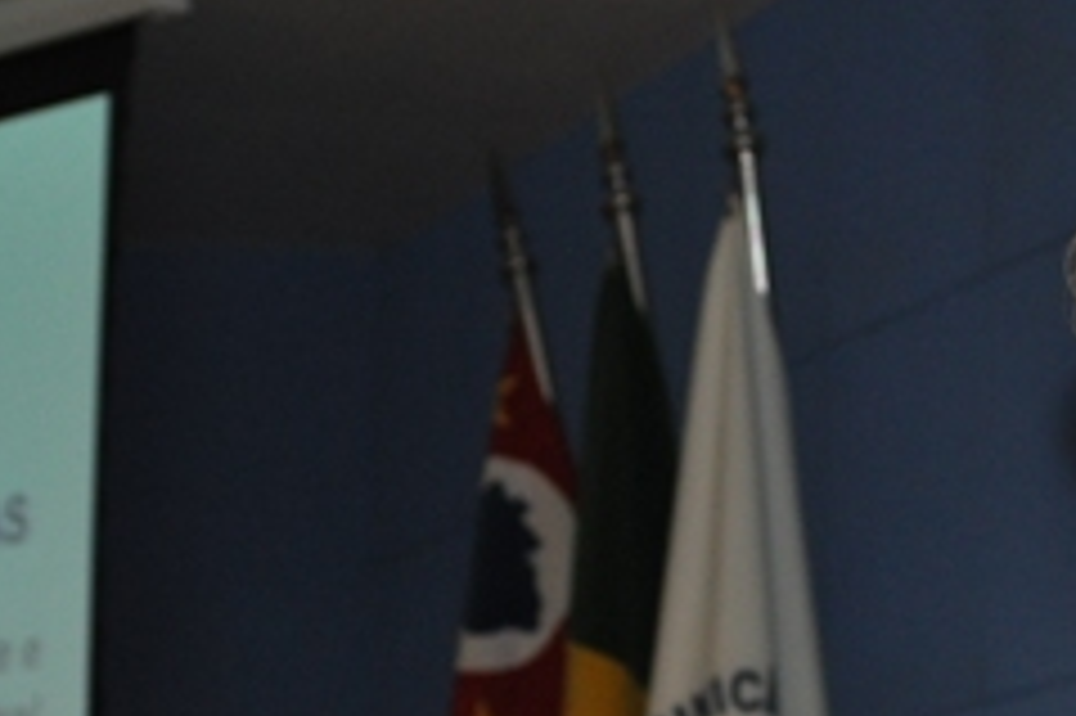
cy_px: 628
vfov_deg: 7.4
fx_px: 5525
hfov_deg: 11.1
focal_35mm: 185
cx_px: 536
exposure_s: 1/60
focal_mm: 46
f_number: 5.3
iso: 800
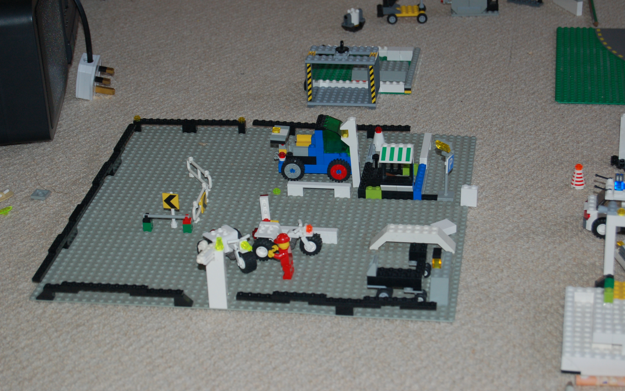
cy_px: 196
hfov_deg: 24.5
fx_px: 1440
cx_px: 311
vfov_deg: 15.5
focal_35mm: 85
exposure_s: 1/60
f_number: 5.6
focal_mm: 55
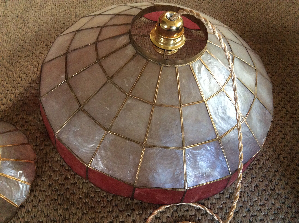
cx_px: 150
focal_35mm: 32
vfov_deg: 44.1
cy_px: 112
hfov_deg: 56.9
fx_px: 276
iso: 250
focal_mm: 3.3
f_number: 2.4
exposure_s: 1/25
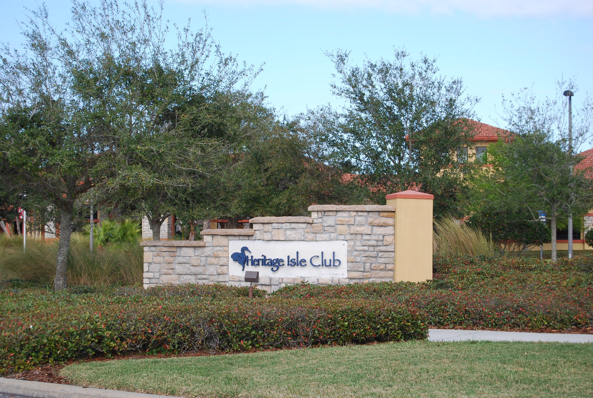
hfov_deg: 24.6
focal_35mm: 82
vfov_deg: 16.6
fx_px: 1362
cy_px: 199
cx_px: 296
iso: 100
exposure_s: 1/200
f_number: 7.1
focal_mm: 55
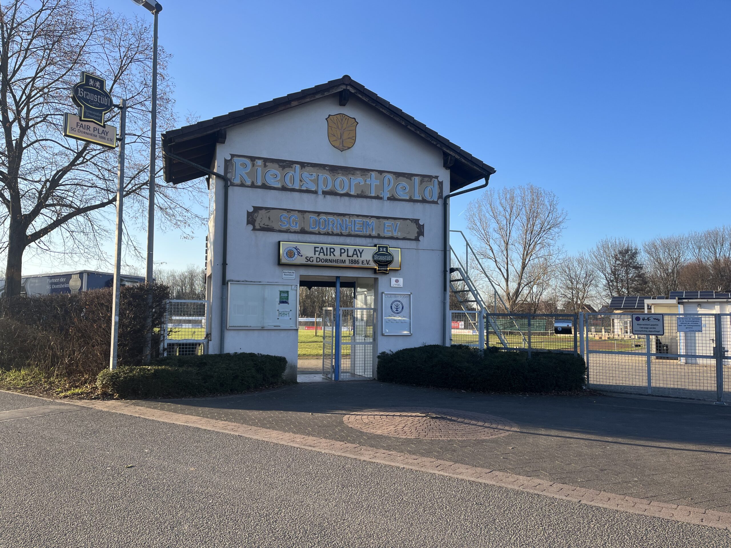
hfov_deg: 67.3
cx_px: 366
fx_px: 549
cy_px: 274
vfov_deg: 53.1
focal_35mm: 26
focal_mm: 5.1
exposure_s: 1/1151
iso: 50
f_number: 1.6
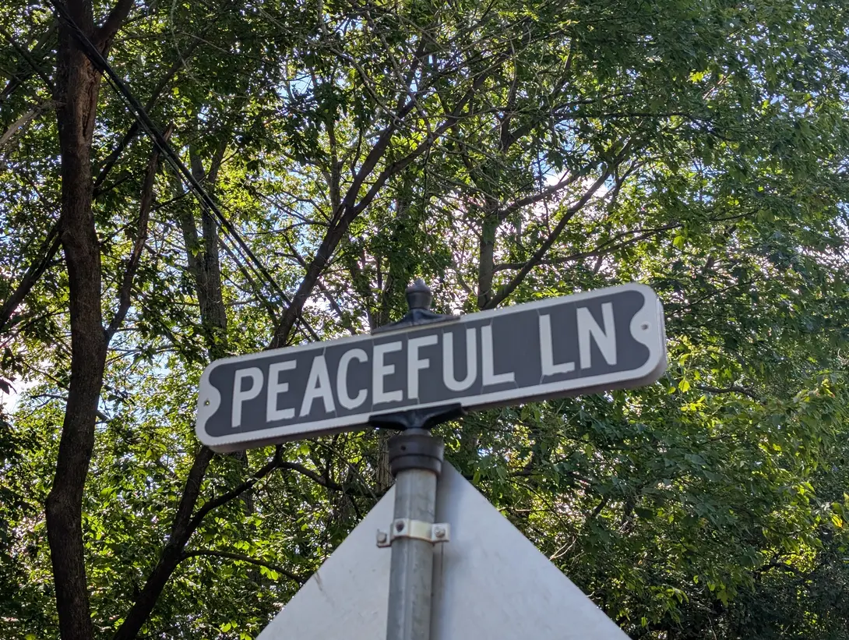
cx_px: 424
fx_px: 1204
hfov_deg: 38.9
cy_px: 320
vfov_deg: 29.8
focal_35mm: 49
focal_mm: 6.9
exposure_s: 1/683
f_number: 1.68
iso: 19
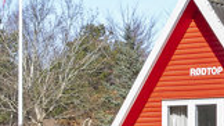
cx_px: 380
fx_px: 760
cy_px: 97
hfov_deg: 15.0
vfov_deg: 9.4
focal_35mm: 128
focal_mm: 33
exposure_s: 1/200
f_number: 8
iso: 200
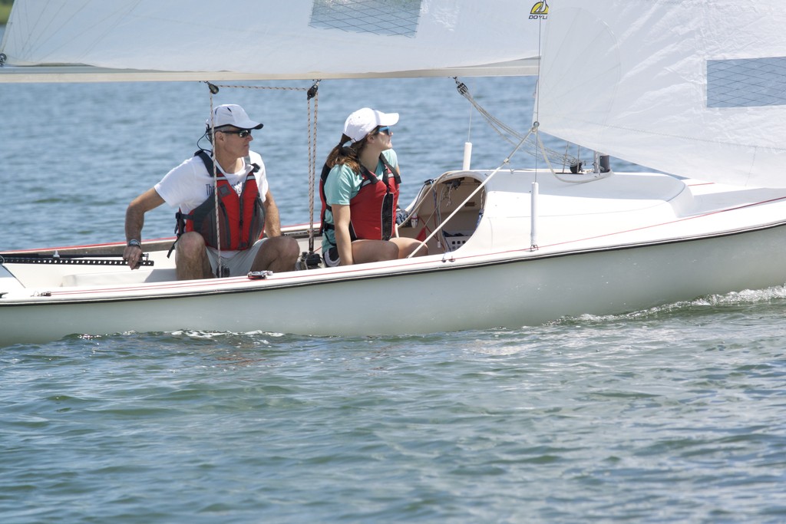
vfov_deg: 2.5
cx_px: 393
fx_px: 11835
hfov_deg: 3.8
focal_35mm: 542
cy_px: 262
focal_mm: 201.1
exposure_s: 1/500
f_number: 5.6
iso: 160
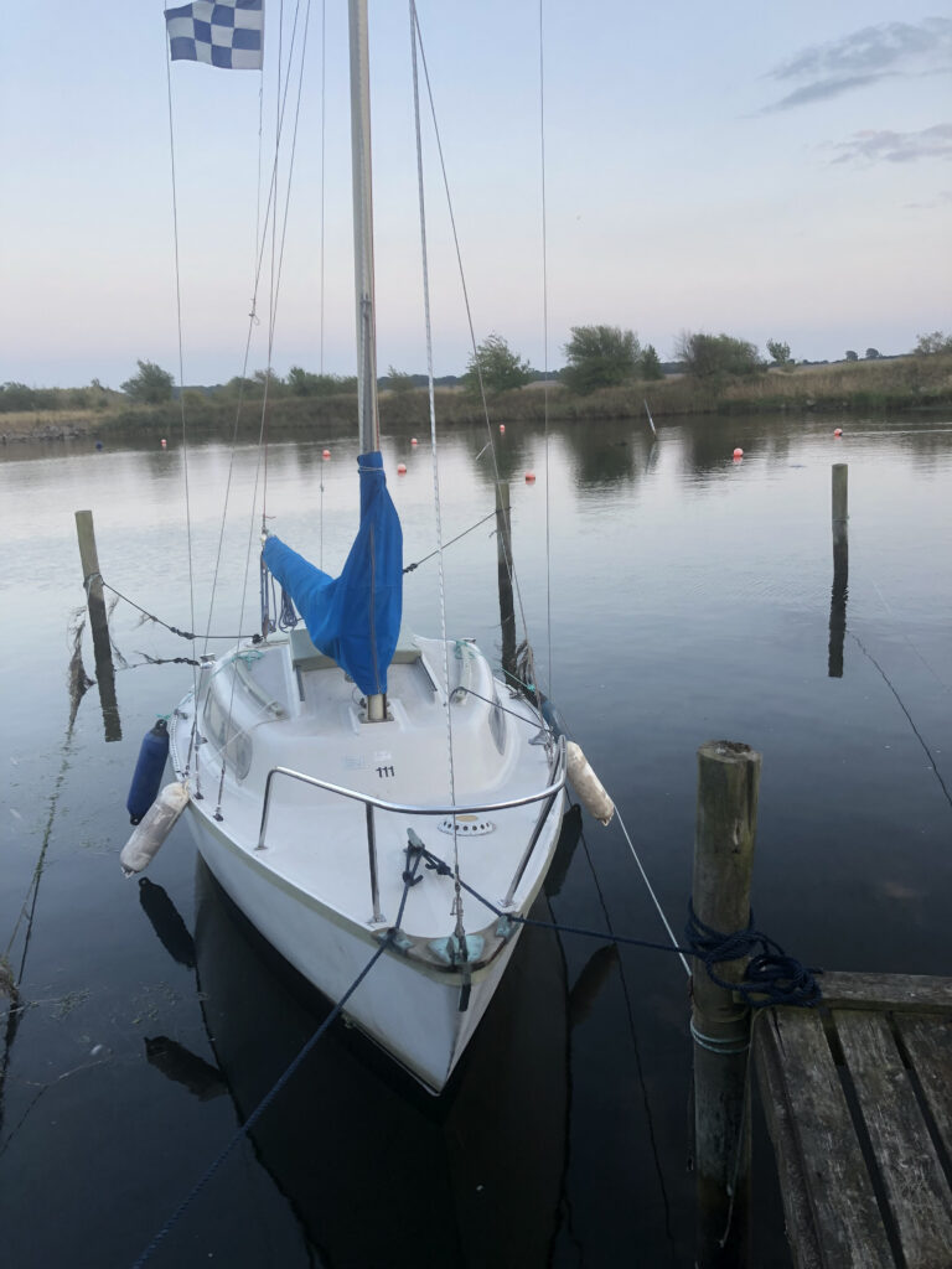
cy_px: 634
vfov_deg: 63.4
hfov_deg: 49.7
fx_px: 1027
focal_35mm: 28
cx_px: 476
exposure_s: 1/120
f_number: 1.8
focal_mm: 4
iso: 50
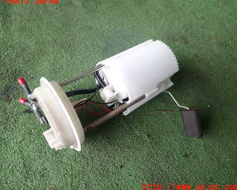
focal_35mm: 27
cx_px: 110
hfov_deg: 64.0
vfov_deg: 53.2
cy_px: 94
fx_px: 189
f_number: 2
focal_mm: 4.5
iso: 200
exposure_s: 1/60
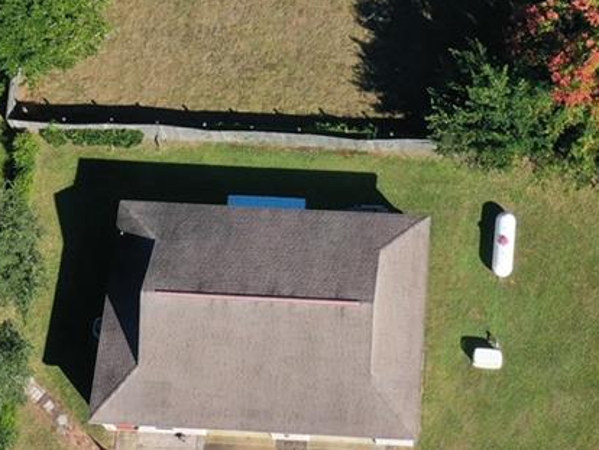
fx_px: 1801
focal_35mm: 104
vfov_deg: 13.2
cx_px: 444
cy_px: -300
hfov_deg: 18.8
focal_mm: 10.26
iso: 100
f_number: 5.6
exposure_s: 1/400
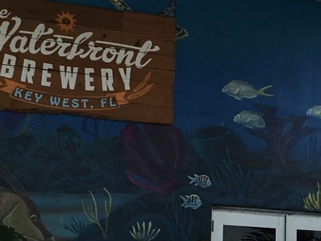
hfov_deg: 14.3
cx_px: 336
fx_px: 1252
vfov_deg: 11.0
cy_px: 148
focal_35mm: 135
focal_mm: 4.15
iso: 25
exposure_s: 1/1637
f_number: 2.2
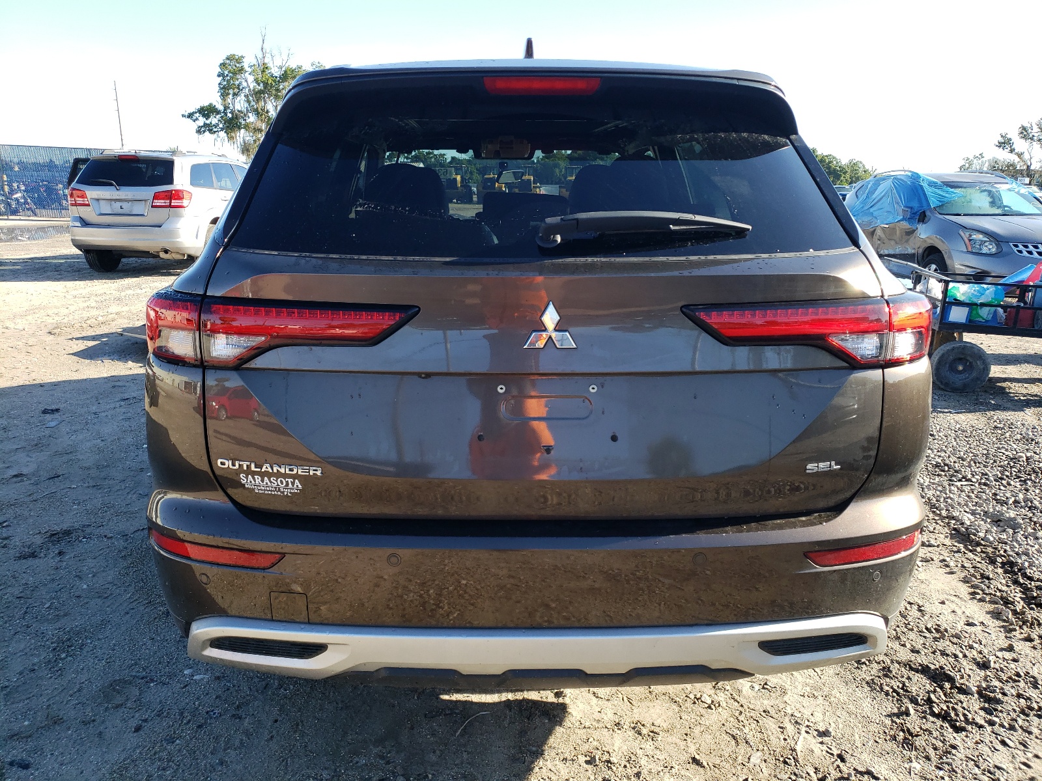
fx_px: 783
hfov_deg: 67.3
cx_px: 521
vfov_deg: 53.1
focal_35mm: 26
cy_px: 390
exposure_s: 1/667
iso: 50
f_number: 1.5
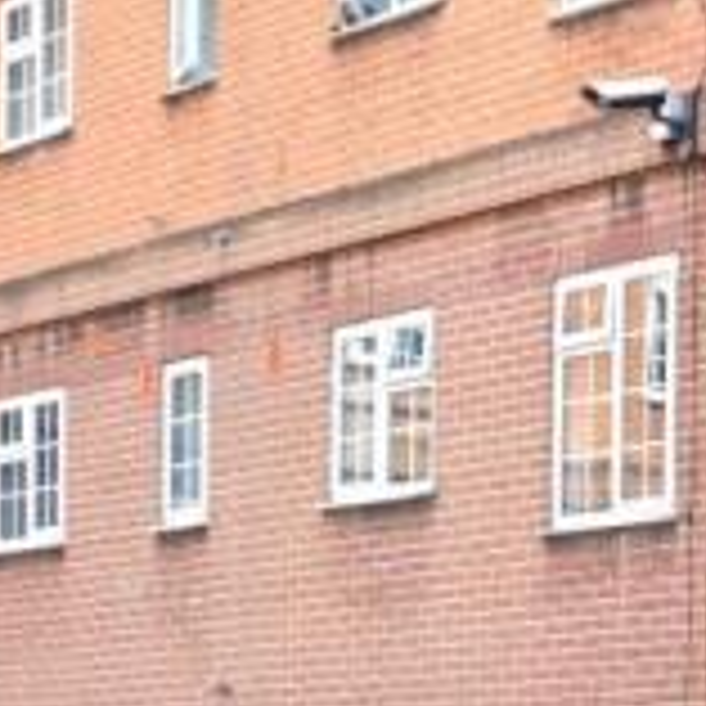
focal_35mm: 128
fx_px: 2954
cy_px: 978
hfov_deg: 12.1
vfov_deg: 13.1
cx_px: 1425
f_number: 5.6
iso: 125
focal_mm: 24
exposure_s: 1/125
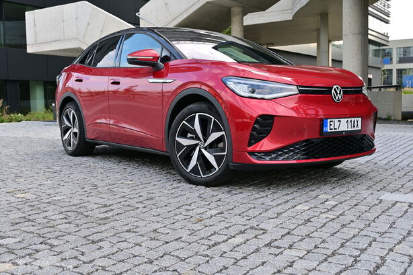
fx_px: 456
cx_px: 206
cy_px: 138
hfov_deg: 48.7
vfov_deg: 33.6
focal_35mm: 40
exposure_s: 1/125
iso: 100
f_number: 5.6
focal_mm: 26.5
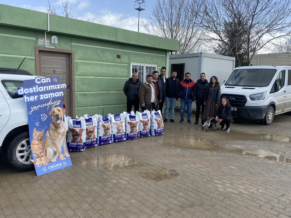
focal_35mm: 26
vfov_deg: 53.0
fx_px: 218
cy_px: 109
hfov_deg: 67.3
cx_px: 146
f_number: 1.8
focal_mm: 4.25
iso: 32
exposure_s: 1/1272
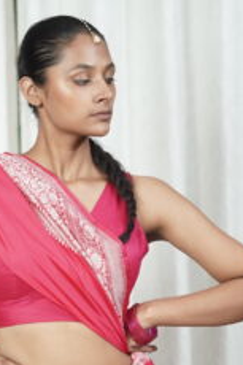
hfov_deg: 9.3
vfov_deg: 13.8
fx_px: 1491
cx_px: 38
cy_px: 330
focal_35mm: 147
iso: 400
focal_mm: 50
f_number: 1.8
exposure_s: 1/200
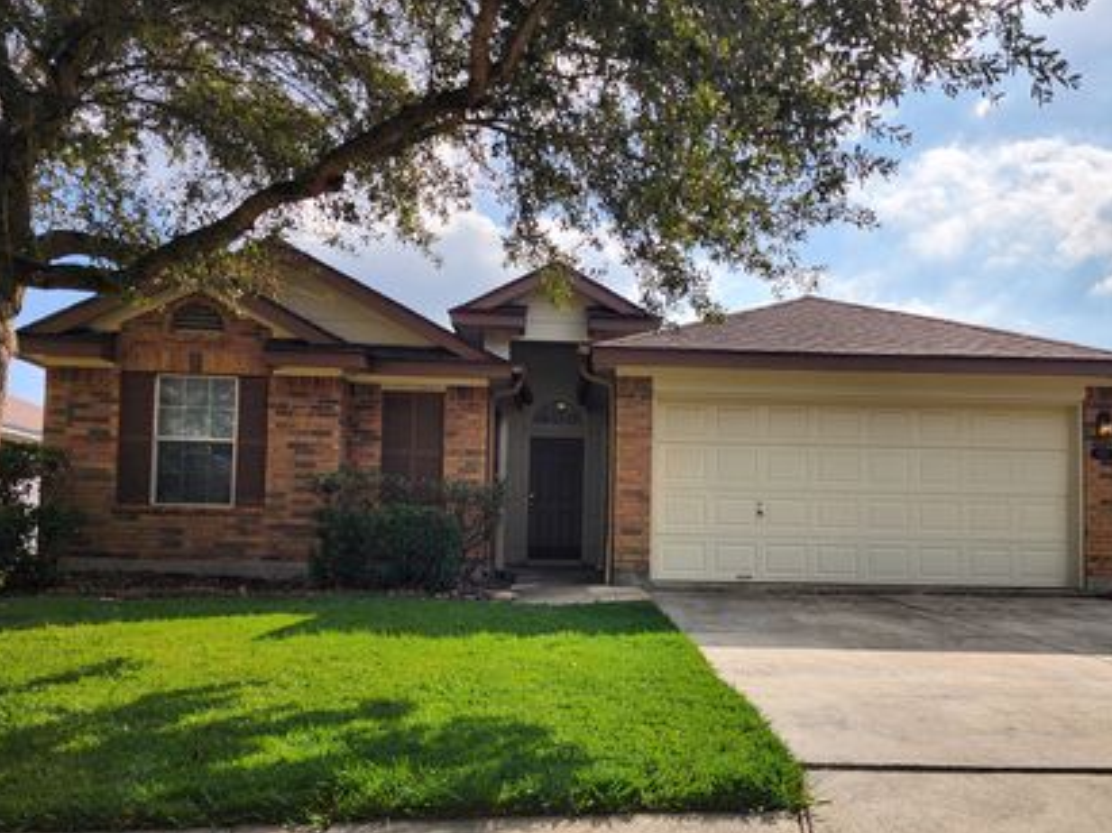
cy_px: 502
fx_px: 899
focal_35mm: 28
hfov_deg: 63.2
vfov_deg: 49.4
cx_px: 625
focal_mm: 6.4
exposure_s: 1/1839
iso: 12
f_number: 1.8
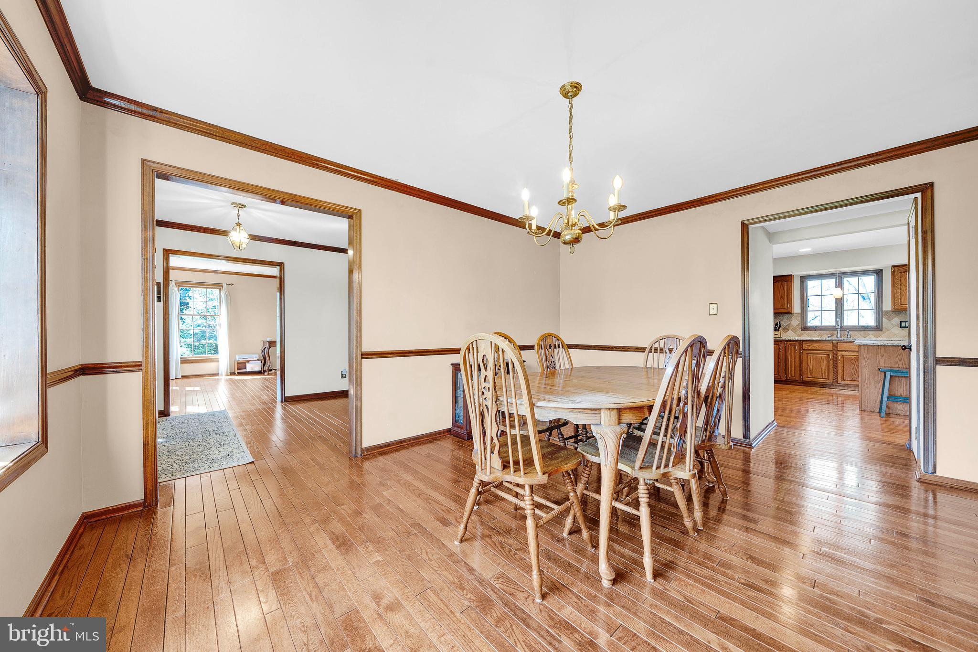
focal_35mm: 12
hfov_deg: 112.6
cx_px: 489
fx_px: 326
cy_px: 326
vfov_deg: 90.0
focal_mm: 12
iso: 200
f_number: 8
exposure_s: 1/4
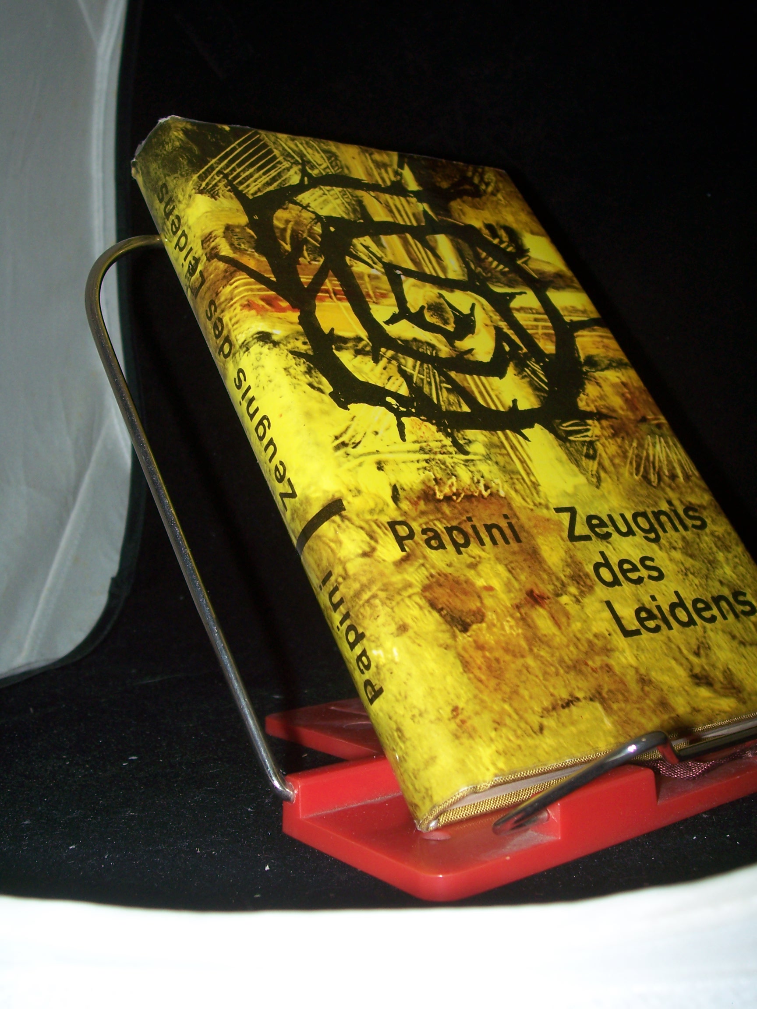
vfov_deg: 44.8
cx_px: 378
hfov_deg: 34.3
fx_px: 1225
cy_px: 504
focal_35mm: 42
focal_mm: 7
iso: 80
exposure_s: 1/60
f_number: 2.8
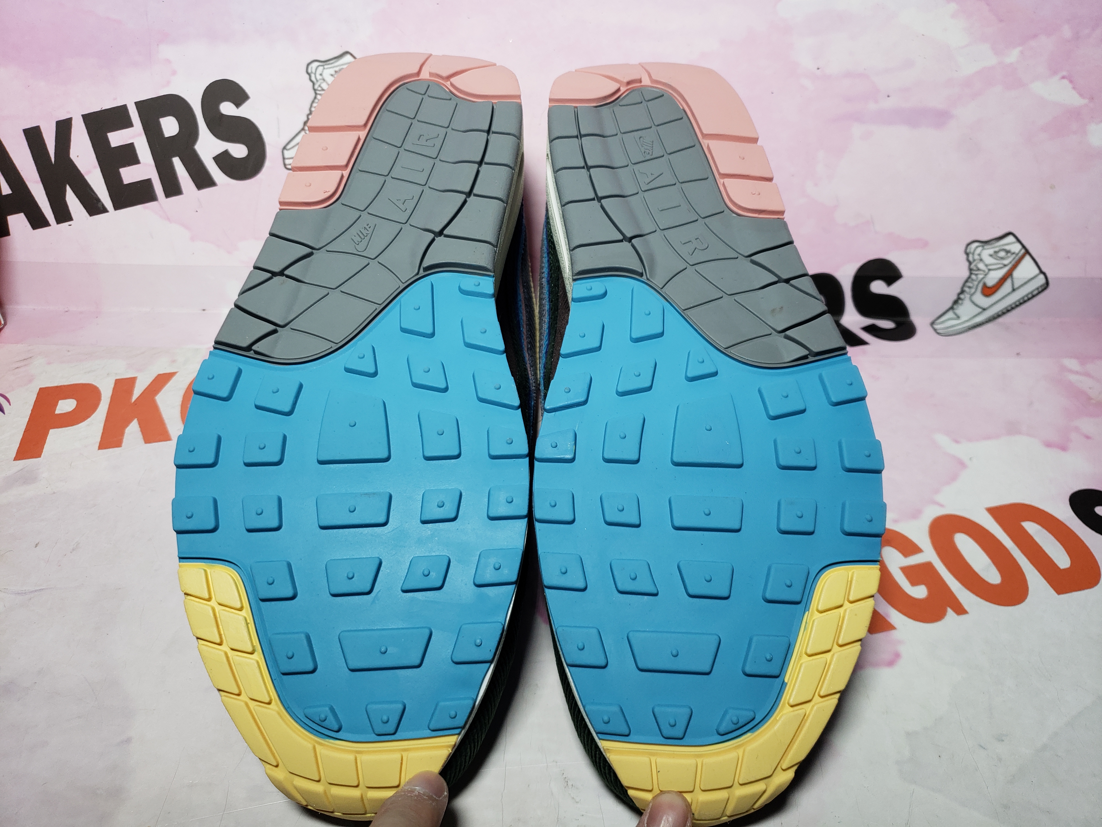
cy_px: 414
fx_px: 828
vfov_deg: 53.1
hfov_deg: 67.3
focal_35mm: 26
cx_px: 551
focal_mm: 4.3
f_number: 1.5
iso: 50
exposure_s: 1/328
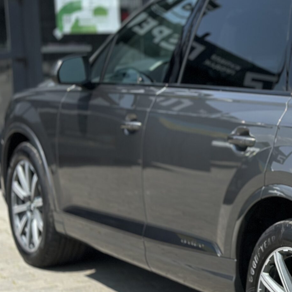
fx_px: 1126
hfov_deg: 14.1
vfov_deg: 14.8
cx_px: 394
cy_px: 163
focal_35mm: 118
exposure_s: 1/4016
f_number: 1.78
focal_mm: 6.86
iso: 80
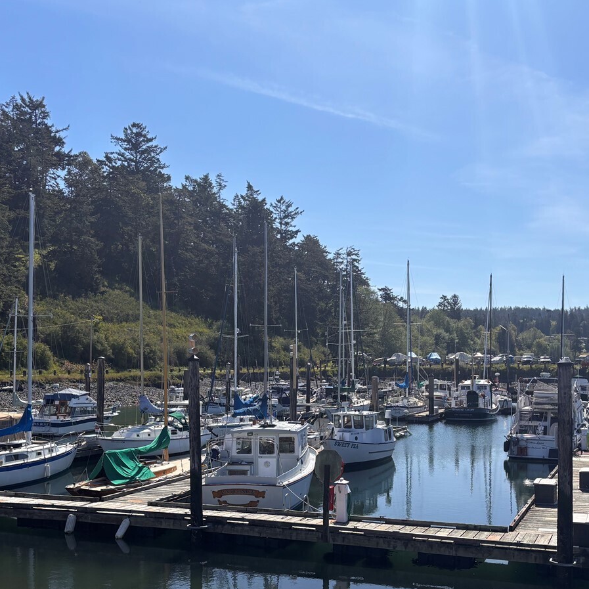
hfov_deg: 40.9
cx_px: 321
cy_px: 383
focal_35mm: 41
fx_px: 789
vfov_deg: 40.5
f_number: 1.6
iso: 50
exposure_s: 1/4630
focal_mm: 5.96
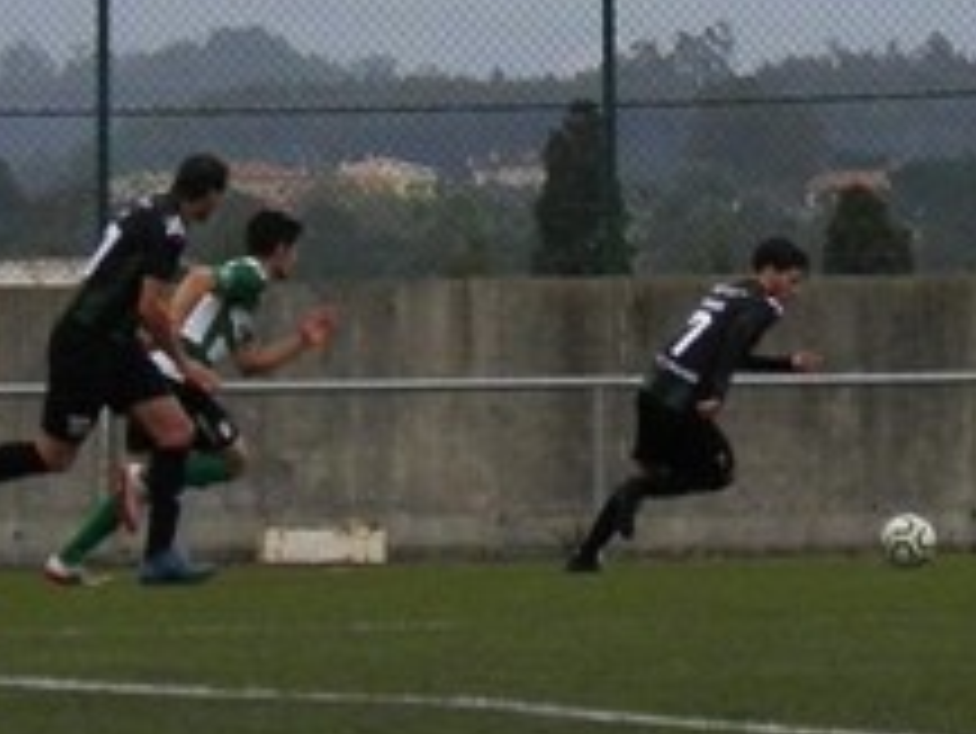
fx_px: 6291
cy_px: 290
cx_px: 191
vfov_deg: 6.7
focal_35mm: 223
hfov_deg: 8.9
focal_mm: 20.2
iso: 160
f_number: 4
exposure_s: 1/640
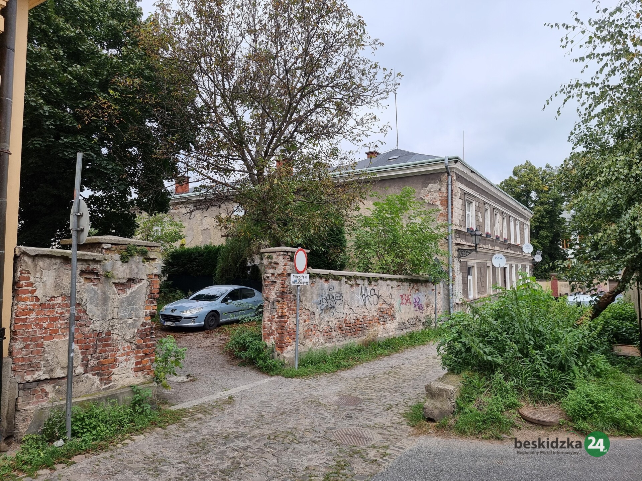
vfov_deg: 56.8
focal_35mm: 24
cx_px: 321
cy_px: 240
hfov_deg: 71.6
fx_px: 445
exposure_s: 1/590
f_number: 1.8
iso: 50
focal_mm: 6.7
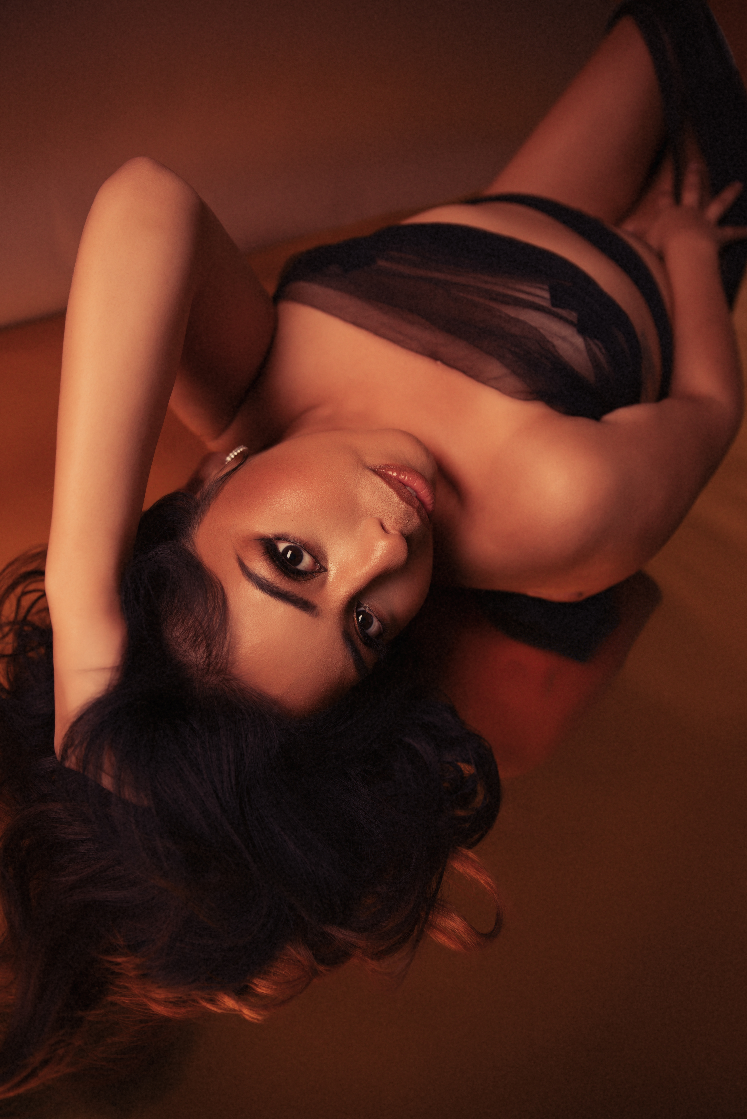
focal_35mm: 24
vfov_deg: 73.7
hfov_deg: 53.2
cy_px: 560
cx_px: 374
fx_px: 746
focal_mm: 24
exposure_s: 1/160
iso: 200
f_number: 2.8
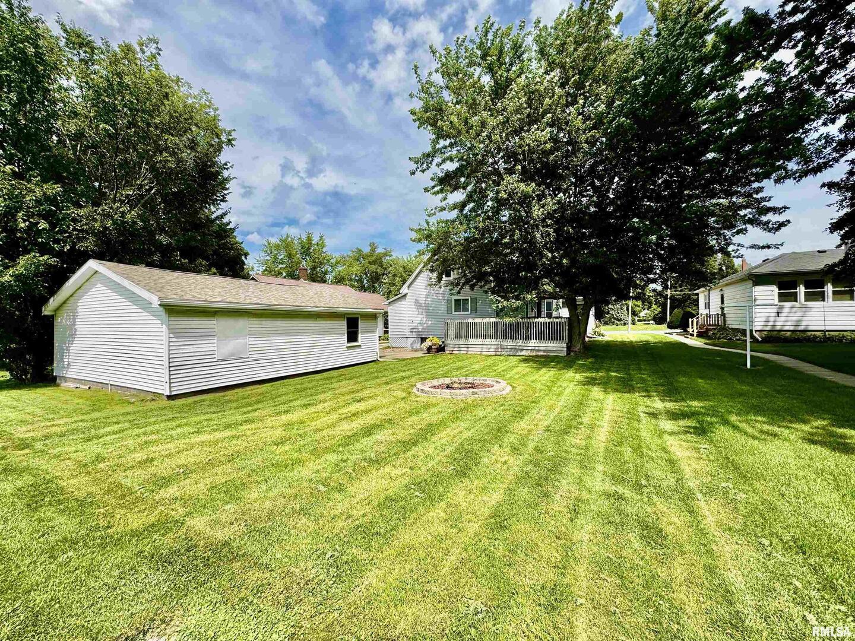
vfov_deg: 85.7
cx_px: 428
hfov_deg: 102.1
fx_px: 346
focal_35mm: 14
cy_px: 320
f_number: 2.2
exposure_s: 1/2083
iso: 50
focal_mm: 2.22
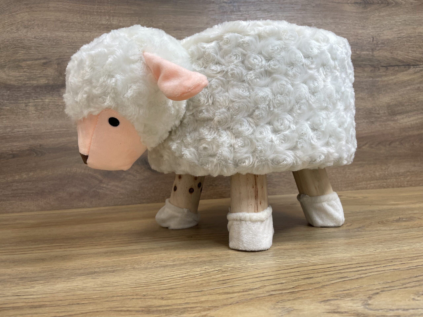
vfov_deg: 53.1
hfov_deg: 67.3
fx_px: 318
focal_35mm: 26
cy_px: 158
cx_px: 212
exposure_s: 1/100
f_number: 1.6
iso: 64
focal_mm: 4.2
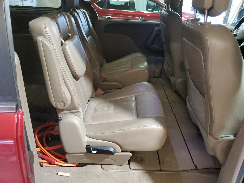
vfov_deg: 53.1
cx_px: 122
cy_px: 92
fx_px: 183
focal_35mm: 26
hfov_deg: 67.3
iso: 363
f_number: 1.5
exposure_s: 1/40
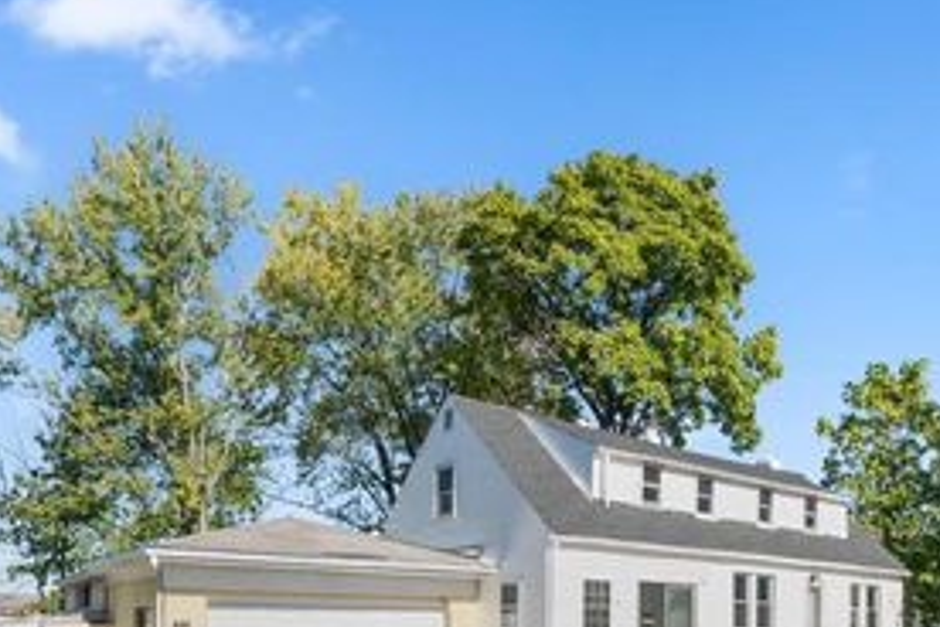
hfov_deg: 63.5
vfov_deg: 42.0
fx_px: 757
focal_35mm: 29
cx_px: 518
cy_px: 540
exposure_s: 1/640
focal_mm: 16
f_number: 8
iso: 400
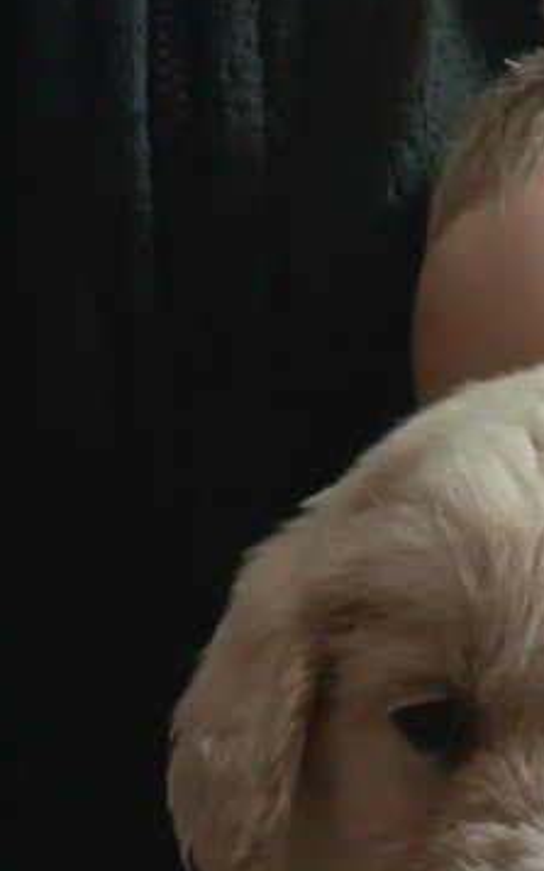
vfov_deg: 17.9
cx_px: 612
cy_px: 1530
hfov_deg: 13.5
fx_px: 2254
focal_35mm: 95
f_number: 1.75
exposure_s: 1/33.3
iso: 4019
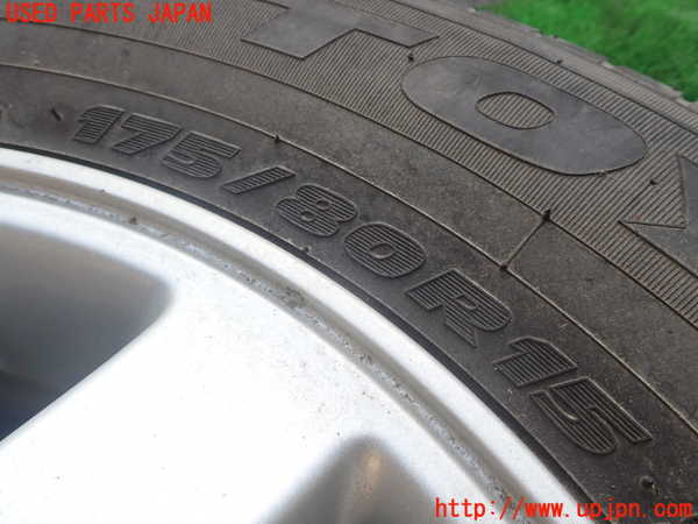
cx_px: 349
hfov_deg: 60.0
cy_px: 262
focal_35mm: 30
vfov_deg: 46.8
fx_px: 605
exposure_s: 1/160
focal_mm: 5.4
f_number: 3.2
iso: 100
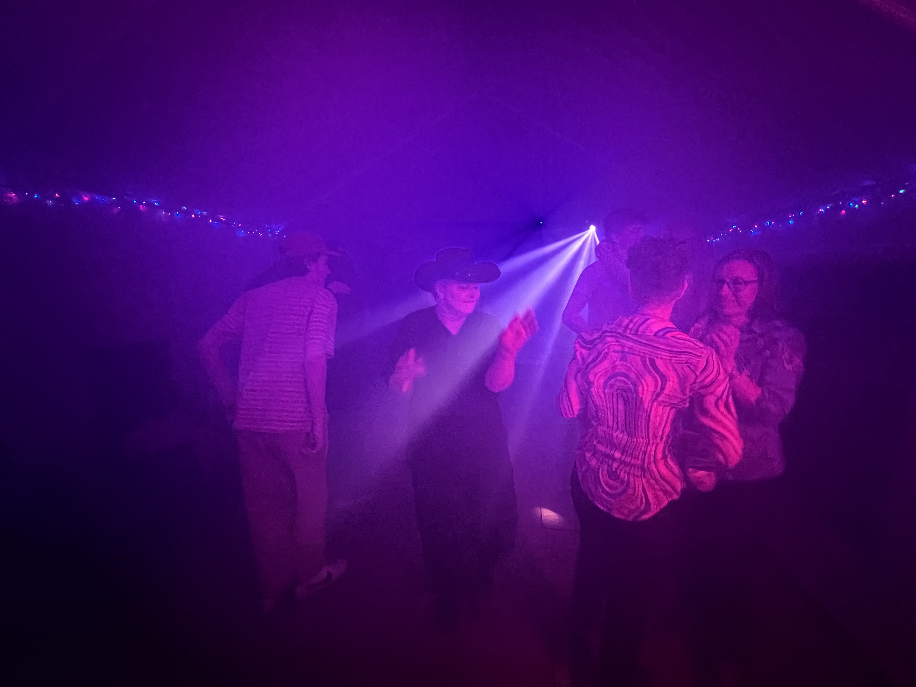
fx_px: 344
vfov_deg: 89.9
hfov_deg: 106.2
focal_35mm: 13
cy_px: 344
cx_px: 458
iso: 640
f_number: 1.8
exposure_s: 1/33
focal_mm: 1.57
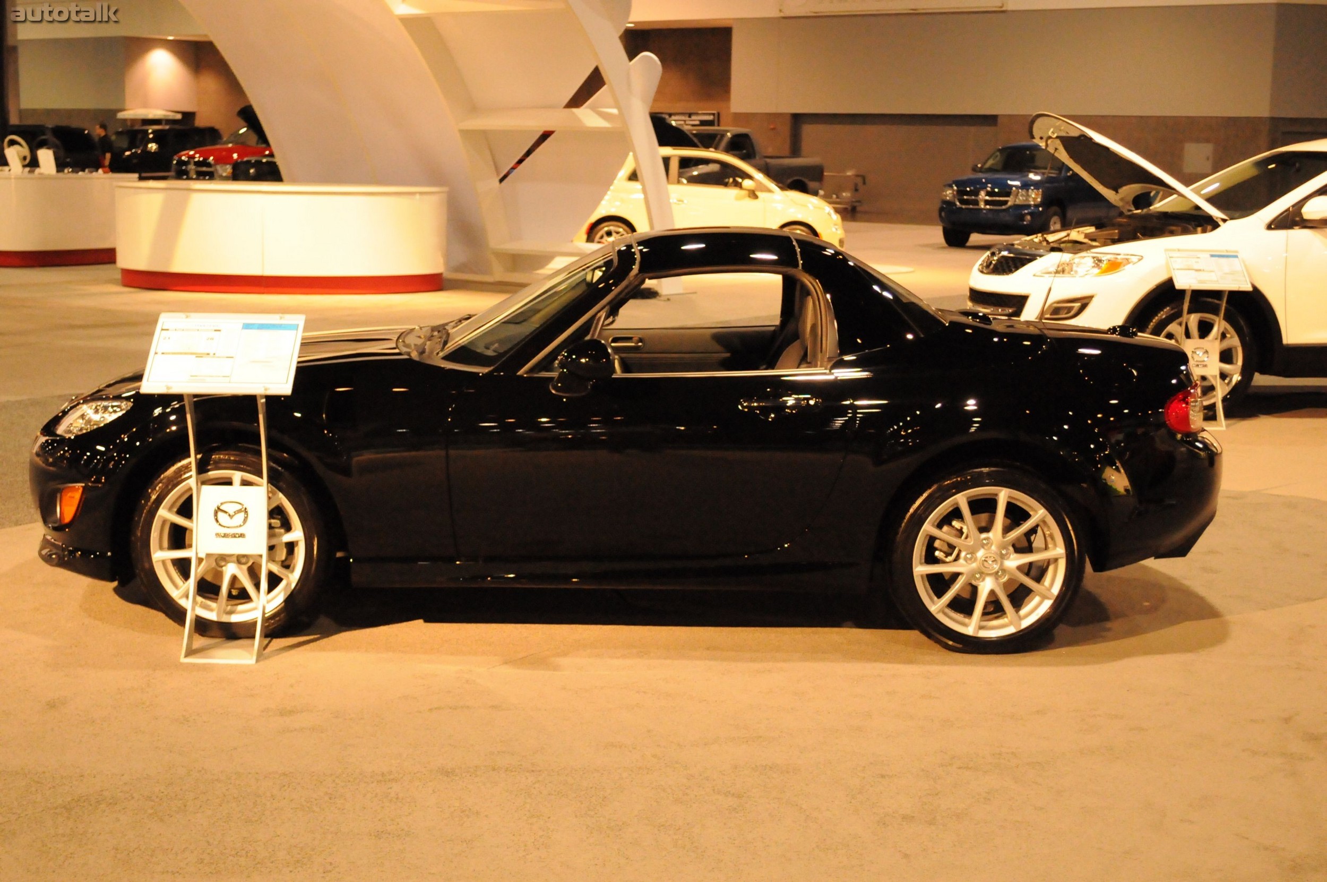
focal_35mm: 51
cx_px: 664
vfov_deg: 26.4
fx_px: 1878
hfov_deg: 38.9
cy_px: 441
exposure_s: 1/160
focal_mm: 34
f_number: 5
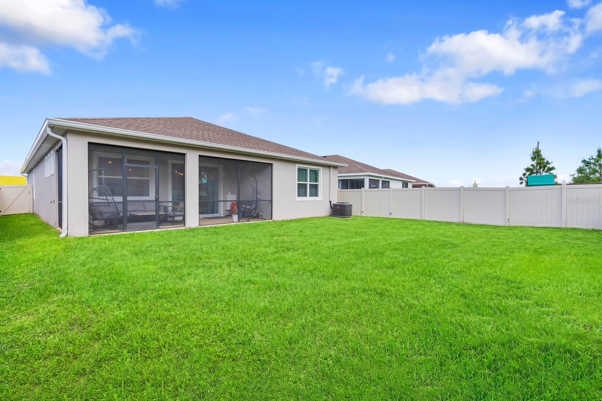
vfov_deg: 73.8
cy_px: 200
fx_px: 268
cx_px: 301
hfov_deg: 96.7
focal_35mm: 16
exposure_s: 1/160
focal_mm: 16
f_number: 9
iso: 200
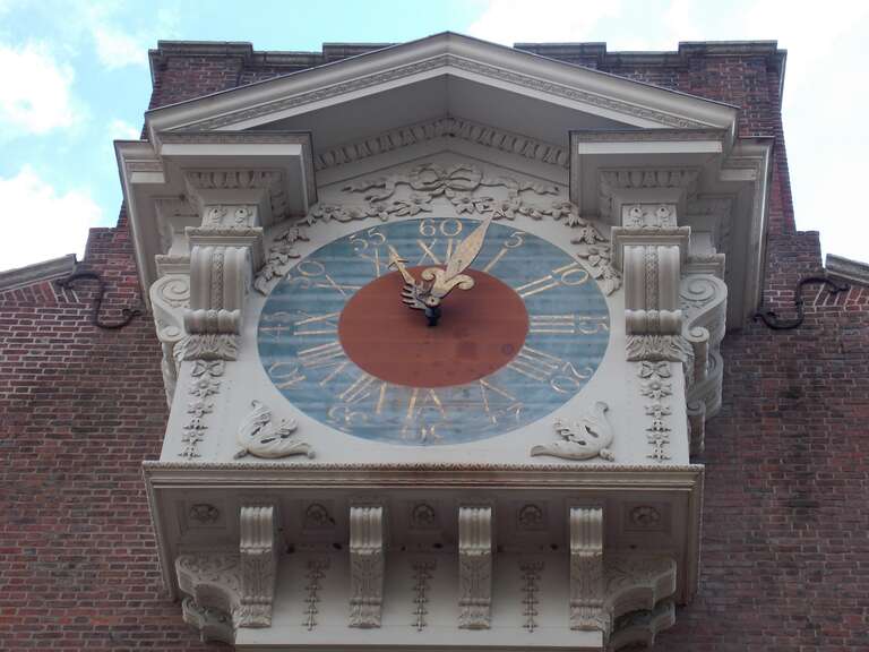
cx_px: 434
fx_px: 1757
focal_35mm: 70
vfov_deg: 21.0
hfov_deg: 27.8
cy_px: 326
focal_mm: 12.5
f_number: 4.2
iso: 80
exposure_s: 1/125
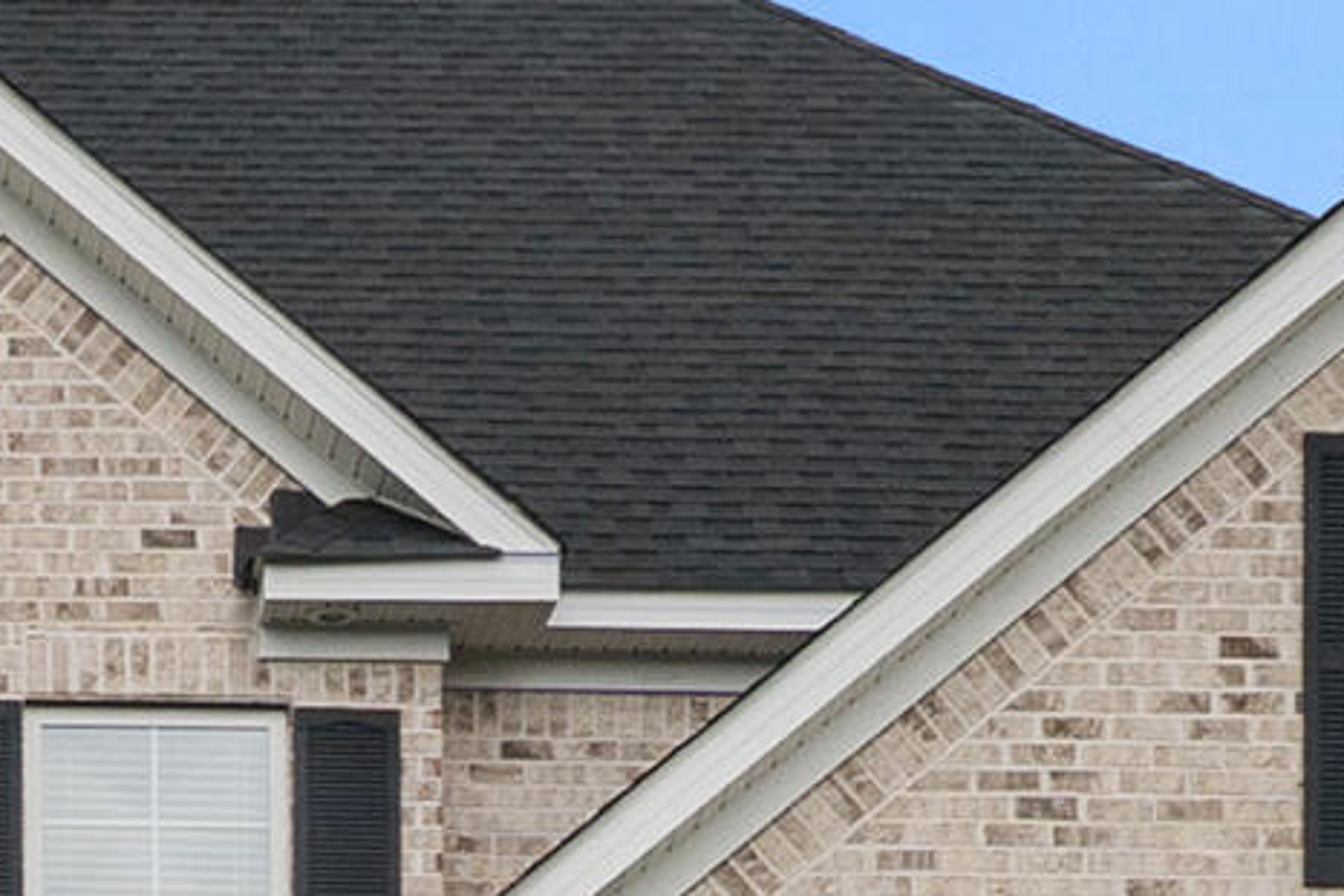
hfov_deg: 11.5
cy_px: 1249
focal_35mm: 177
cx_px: -107
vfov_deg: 7.7
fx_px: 6610
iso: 200
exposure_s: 1/30
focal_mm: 22
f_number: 8
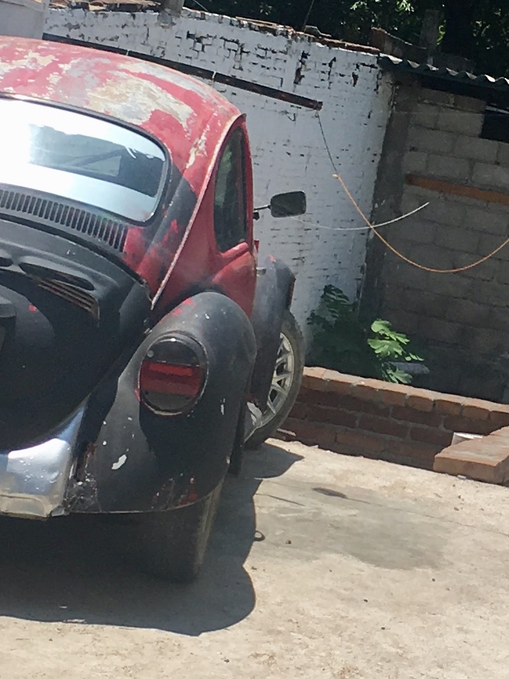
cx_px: 503
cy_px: 326
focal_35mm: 119
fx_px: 2334
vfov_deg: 16.6
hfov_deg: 12.3
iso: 25
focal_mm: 4.15
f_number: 2.2
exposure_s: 1/2198
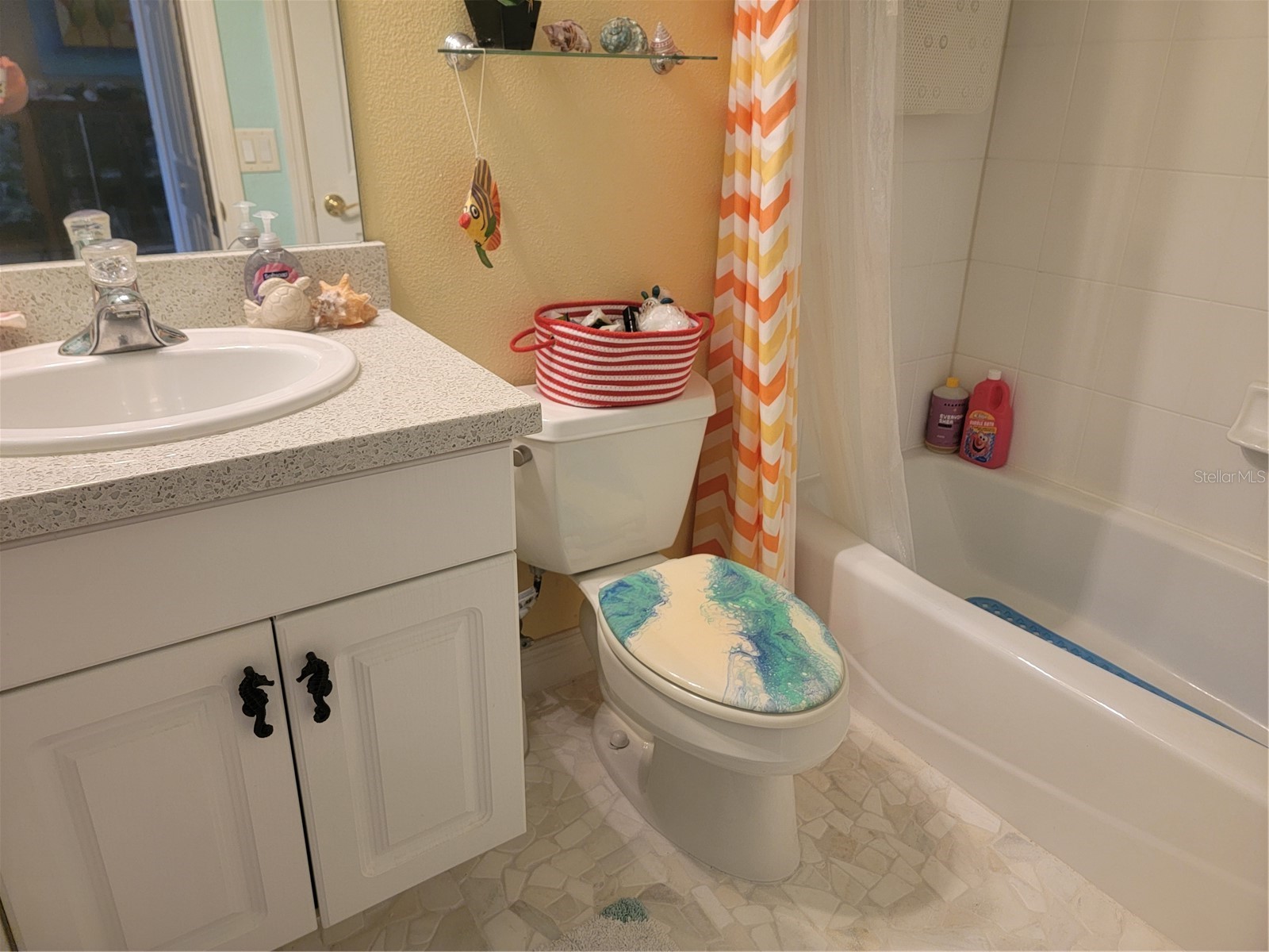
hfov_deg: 71.6
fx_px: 880
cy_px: 476
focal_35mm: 24
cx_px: 634
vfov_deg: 56.8
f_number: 1.8
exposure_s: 1/40
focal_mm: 6.7
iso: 250
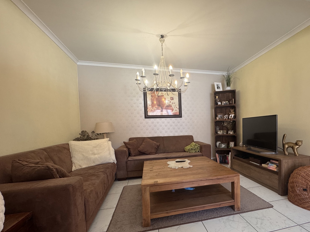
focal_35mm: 17
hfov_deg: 89.9
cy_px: 134
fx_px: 152
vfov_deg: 74.3
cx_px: 186
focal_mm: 2.22
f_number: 2.2
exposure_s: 1/50
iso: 200
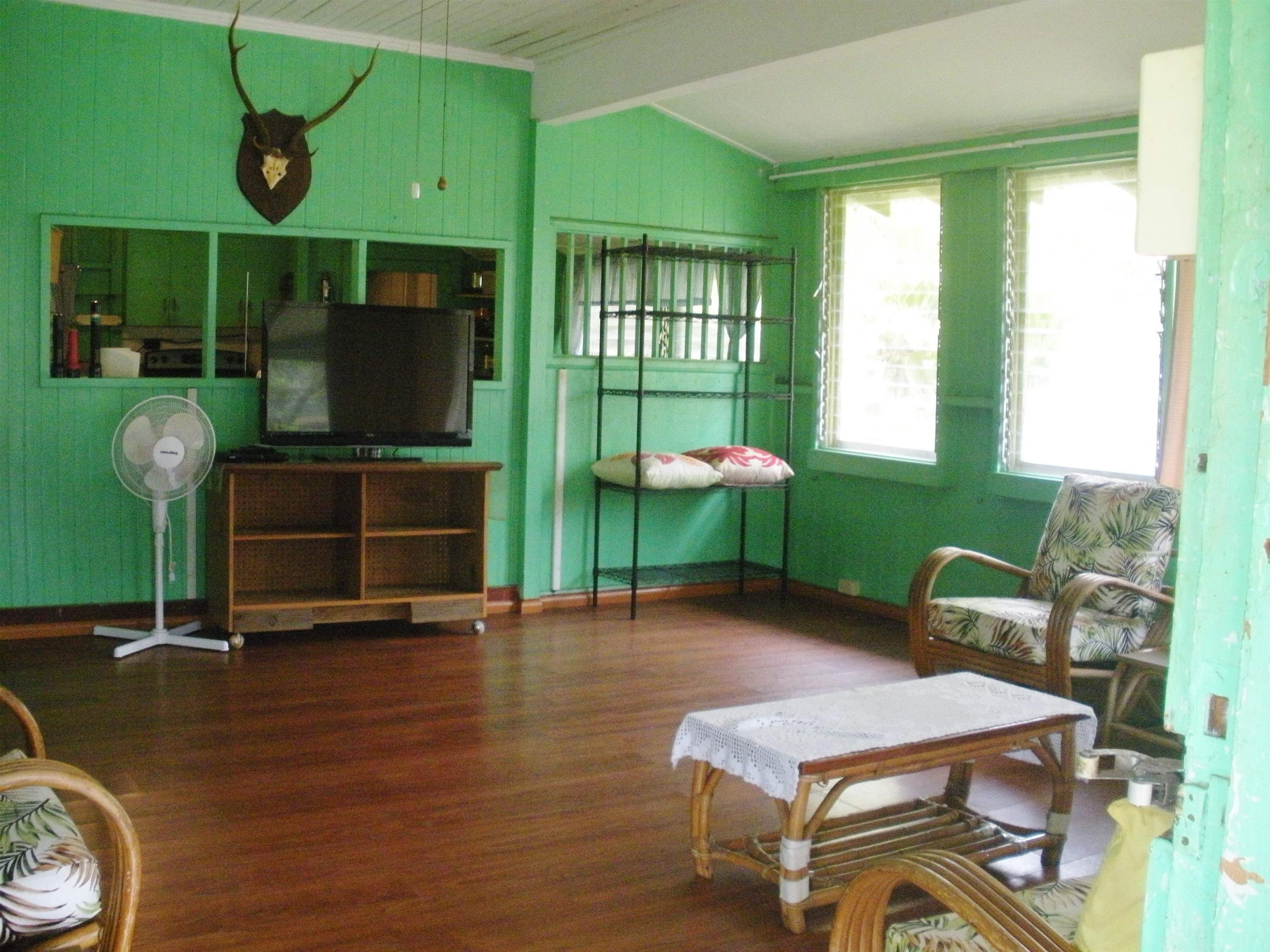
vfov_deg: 39.7
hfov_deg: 51.4
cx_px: 635
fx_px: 1321
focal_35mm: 36
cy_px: 476
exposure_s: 1/43.5
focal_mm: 6.3
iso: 400
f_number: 3.5
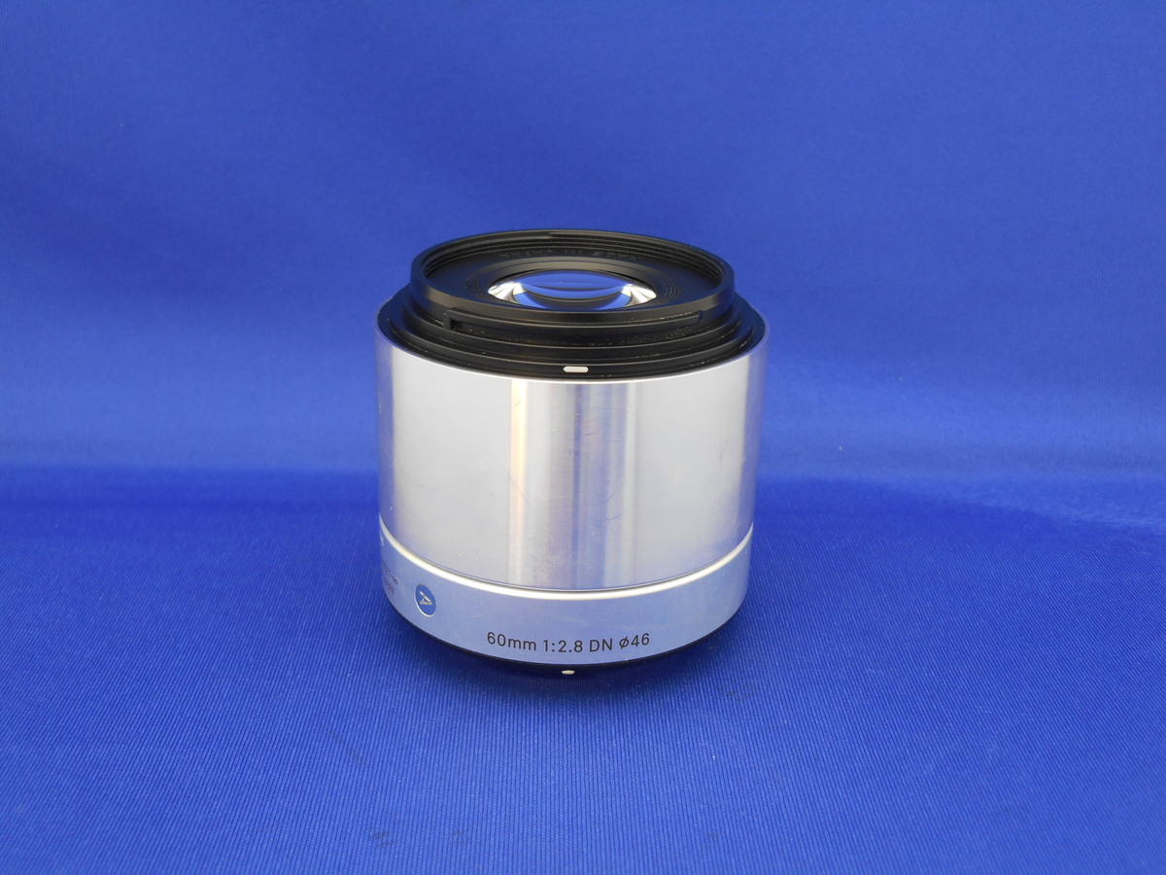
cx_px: 583
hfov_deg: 45.8
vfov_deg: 35.1
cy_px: 438
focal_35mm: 41
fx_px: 1381
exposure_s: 1/3
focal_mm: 7.2
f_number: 3.9
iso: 80
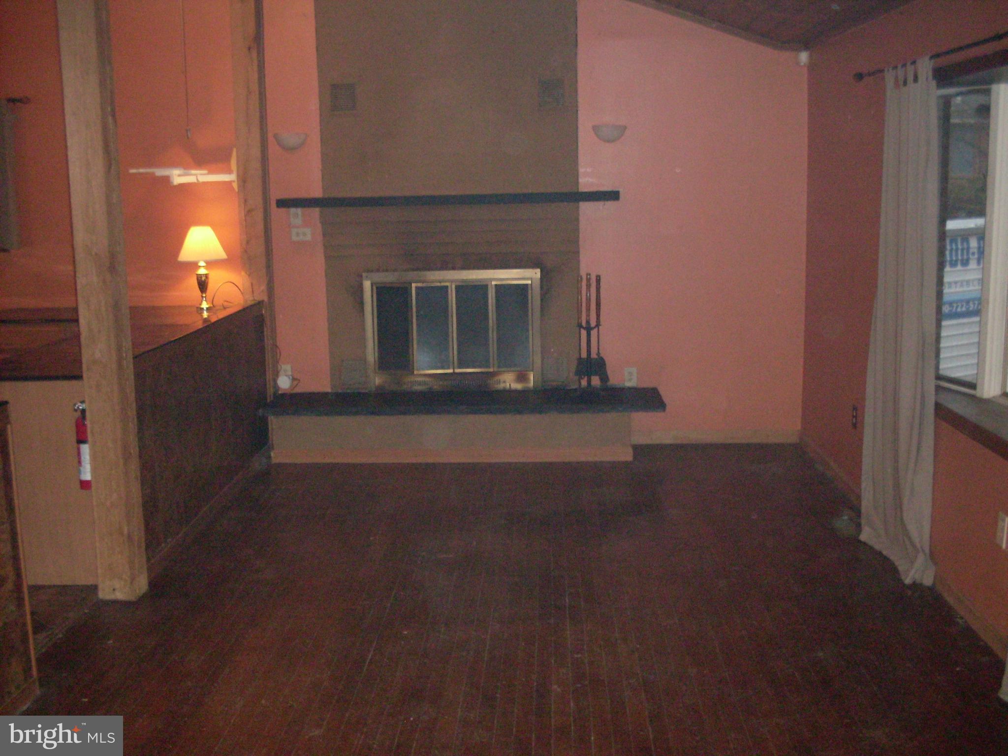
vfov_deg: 37.7
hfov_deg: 49.0
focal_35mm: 38
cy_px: 378
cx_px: 504
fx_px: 1107
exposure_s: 1/45
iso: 240
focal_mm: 6.3
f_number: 2.8
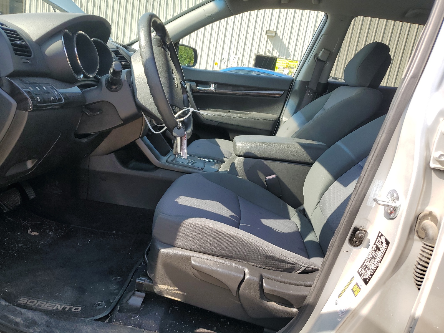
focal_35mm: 26
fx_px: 333
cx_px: 222
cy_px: 166
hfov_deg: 67.3
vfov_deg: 53.1
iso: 50
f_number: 1.5
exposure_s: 1/714
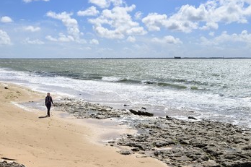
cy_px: 99
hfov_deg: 42.8
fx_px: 320
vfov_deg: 29.1
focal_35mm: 46
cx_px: 128
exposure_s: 1/500
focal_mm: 38
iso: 200
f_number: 13
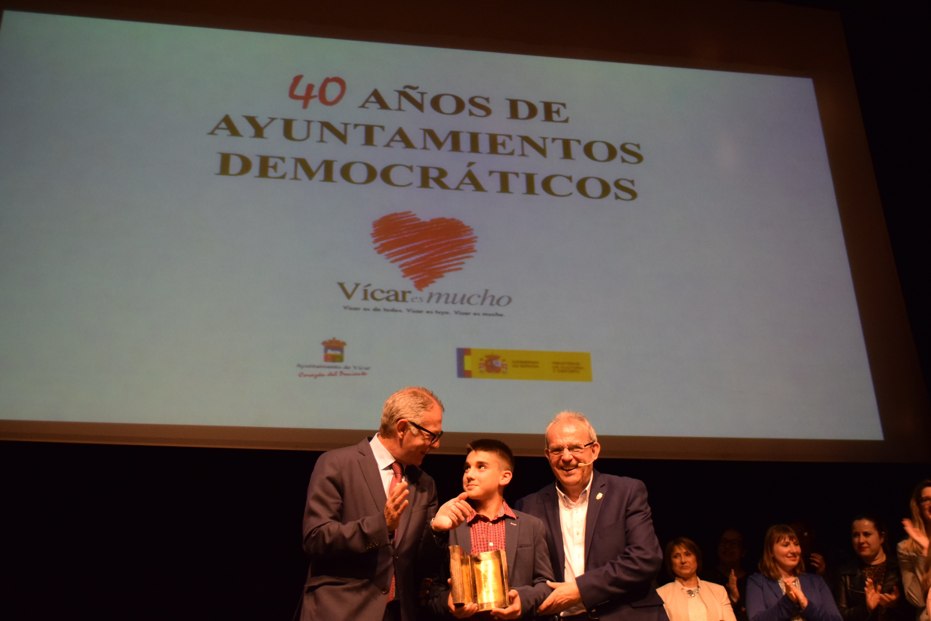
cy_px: 310
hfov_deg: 49.6
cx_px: 466
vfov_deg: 34.2
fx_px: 1009
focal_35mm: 39
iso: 2000
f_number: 4.2
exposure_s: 1/60
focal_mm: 26
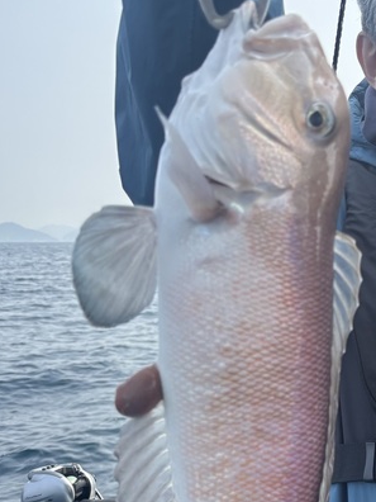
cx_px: 357
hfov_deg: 25.1
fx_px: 811
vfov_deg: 33.9
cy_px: 355
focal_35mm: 56
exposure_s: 1/1164
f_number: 1.6
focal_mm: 5.96
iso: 50
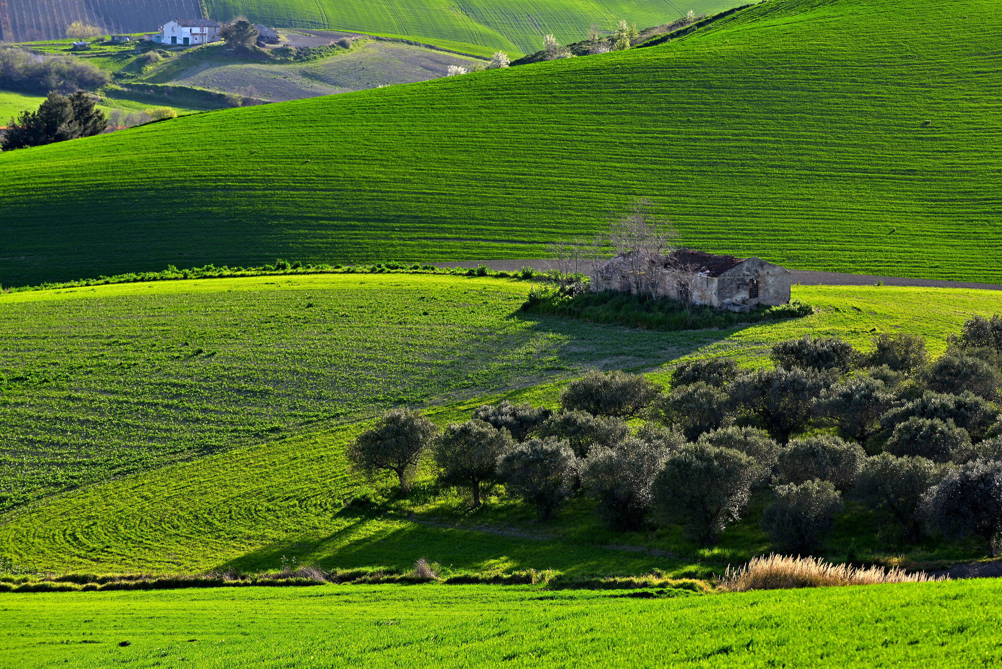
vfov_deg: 8.6
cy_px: 334
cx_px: 501
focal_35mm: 160
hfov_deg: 12.8
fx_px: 4455
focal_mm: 160
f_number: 9
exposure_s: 1/50
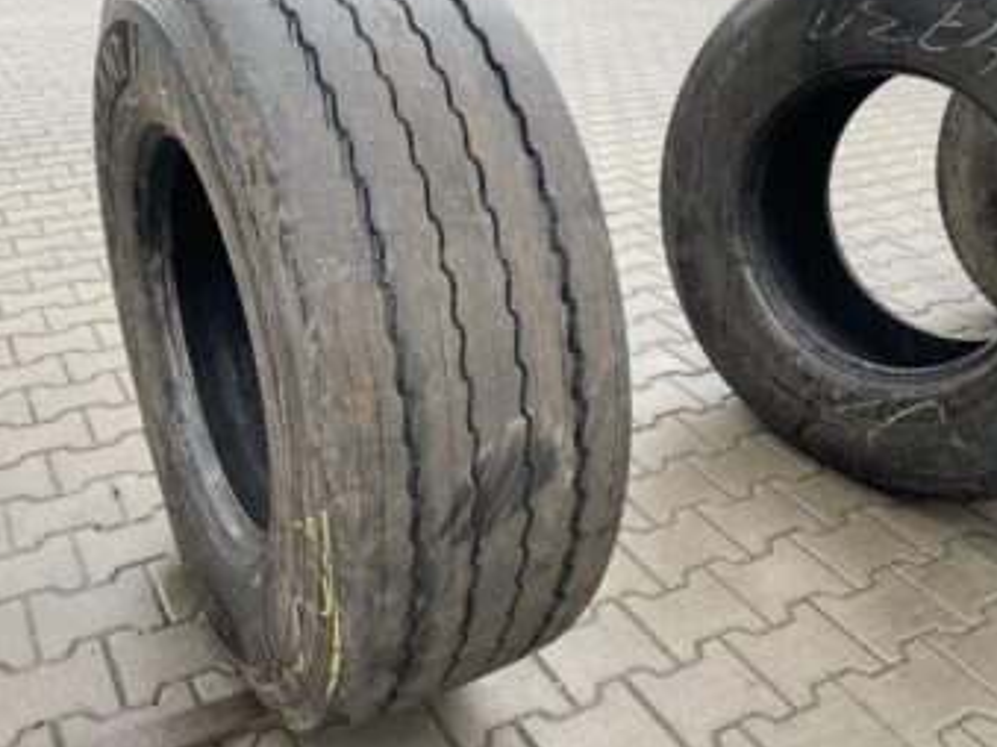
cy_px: 334
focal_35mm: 33
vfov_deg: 42.9
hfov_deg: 54.9
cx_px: 394
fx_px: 950
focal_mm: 4.25
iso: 40
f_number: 1.8
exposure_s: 1/121
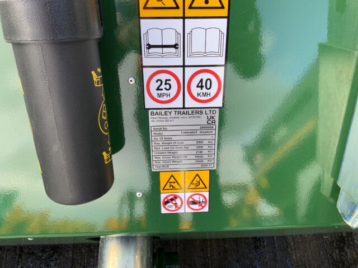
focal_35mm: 29
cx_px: 179
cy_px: 134
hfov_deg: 61.7
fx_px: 300
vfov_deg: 48.2
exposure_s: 1/122
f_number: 1.8
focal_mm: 3
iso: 25
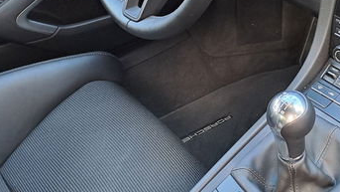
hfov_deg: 34.0
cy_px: 33
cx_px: 233
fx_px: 550
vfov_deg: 19.5
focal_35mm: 61
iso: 200
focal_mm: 4.65
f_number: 1.8
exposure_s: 1/50
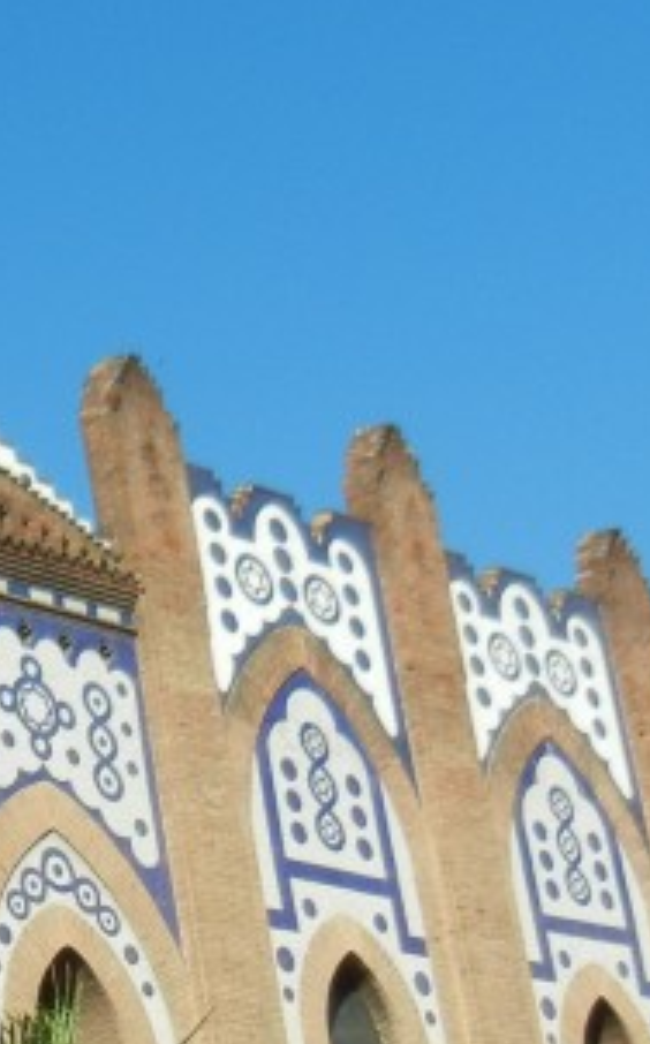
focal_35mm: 108
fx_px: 3070
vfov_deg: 19.1
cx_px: -353
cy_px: 854
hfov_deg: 11.5
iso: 160
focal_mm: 5.4
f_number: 7
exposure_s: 1/370
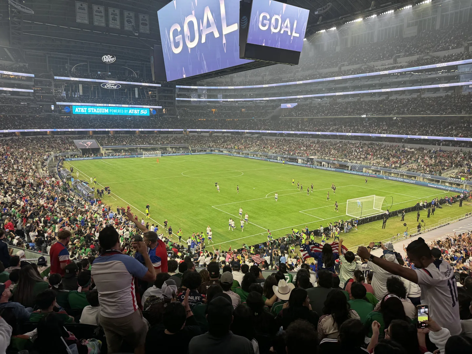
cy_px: 177
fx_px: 327
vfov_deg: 56.8
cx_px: 236
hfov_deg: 71.6
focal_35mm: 24
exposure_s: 1/120
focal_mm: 6.86
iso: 160
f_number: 1.78
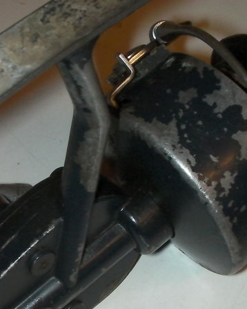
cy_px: 189
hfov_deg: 18.4
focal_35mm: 83
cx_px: 75
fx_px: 758
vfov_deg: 23.0
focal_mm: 6.3
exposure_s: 1/30
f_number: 5.6
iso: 200
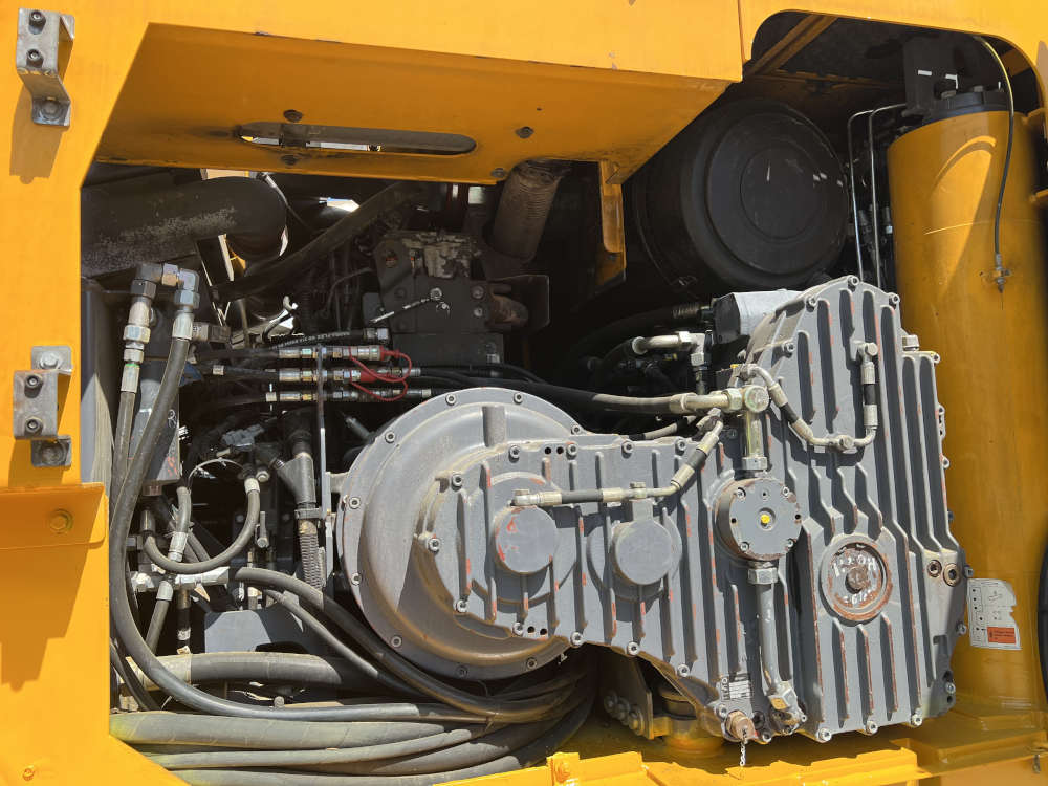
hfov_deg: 67.3
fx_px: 787
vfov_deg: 53.1
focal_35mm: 26
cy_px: 393
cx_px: 524
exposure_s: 1/1135
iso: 50
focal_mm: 5.7
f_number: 1.5
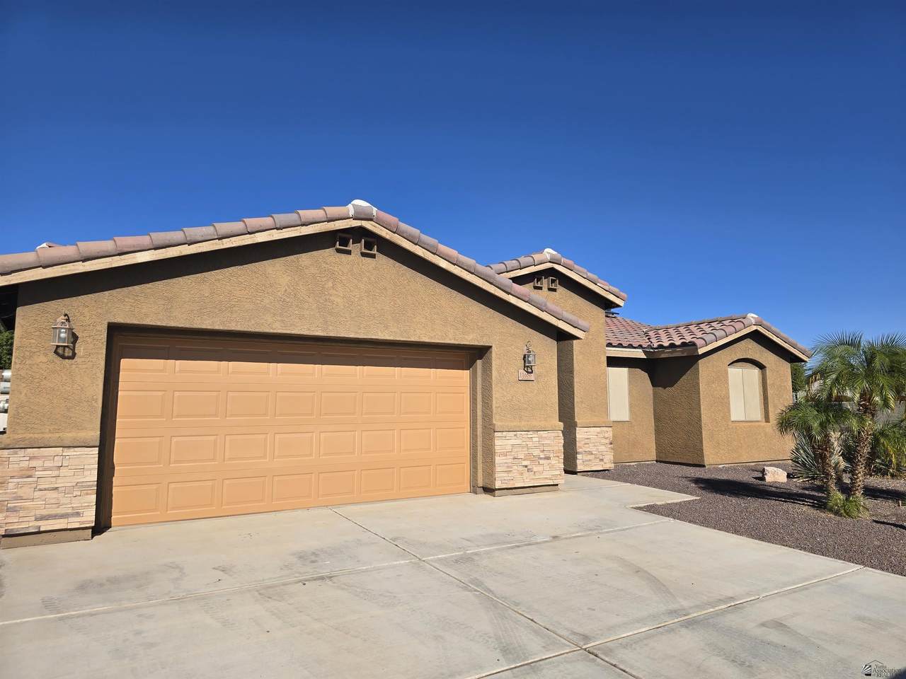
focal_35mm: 23
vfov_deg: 58.9
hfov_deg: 73.9
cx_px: 453
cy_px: 340
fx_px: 602
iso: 12
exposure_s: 1/1529
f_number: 1.7
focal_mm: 6.3
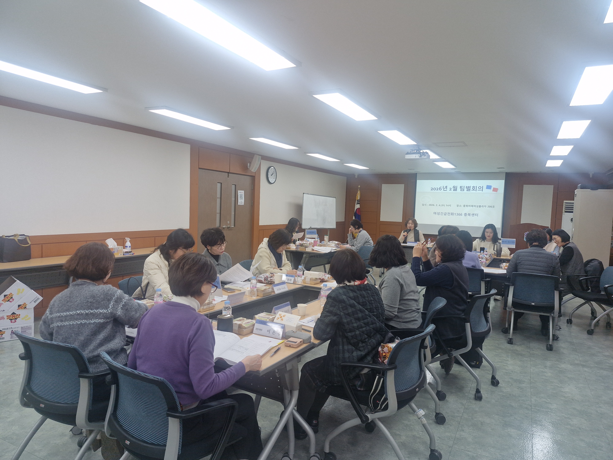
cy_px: 230
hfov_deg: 73.9
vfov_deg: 58.9
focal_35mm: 23
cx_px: 306
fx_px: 407
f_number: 1.8
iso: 125
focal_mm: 5.54
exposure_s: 1/180
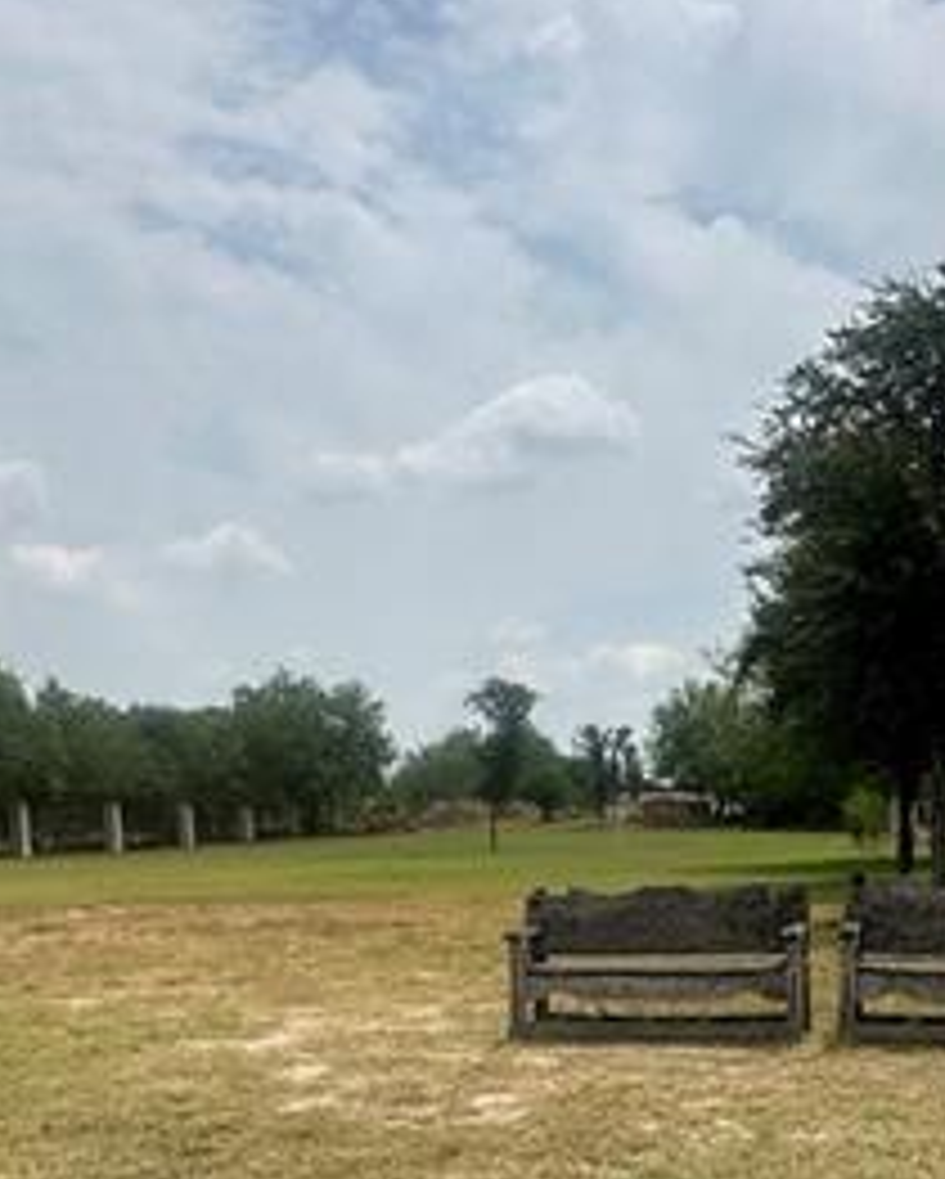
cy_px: 1048
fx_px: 1397
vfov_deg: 42.2
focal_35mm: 40
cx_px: 644
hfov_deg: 36.9
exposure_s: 1/3861
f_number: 2.2
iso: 50
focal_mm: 2.22
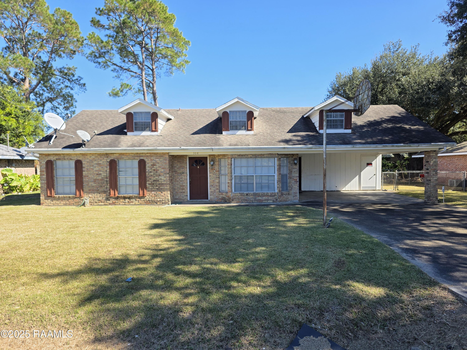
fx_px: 310
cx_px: 234
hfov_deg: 73.9
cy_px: 175
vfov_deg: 58.9
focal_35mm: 23
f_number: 1.7
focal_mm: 6.3
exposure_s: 1/2643
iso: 80
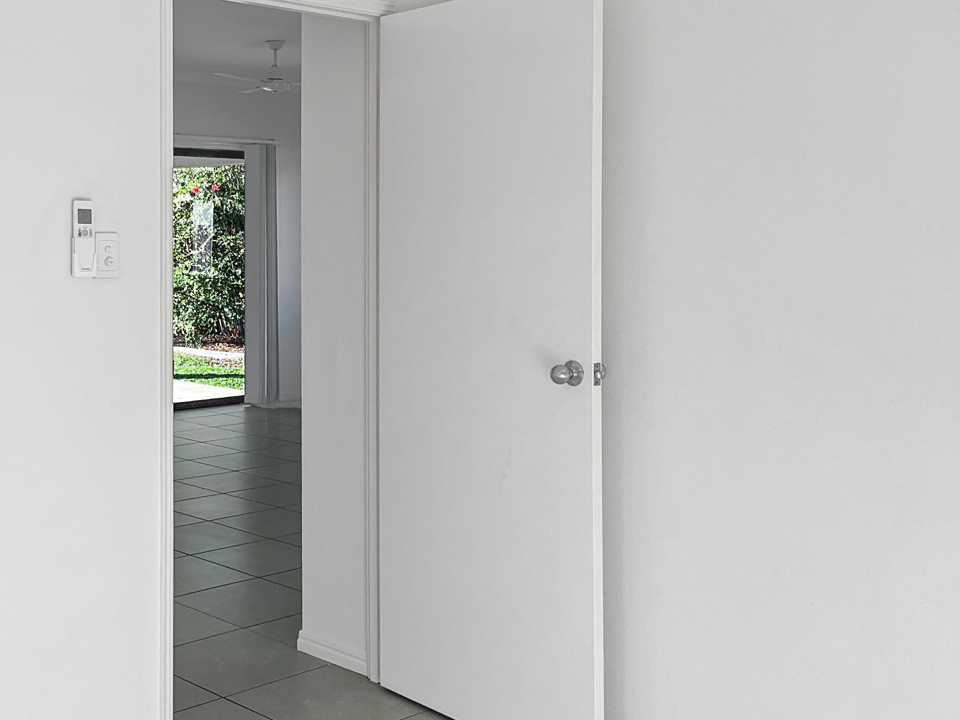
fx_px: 1220
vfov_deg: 32.9
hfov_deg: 41.8
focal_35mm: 44
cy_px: 351
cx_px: 253
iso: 16
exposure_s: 1/105
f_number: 1.8
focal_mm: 3
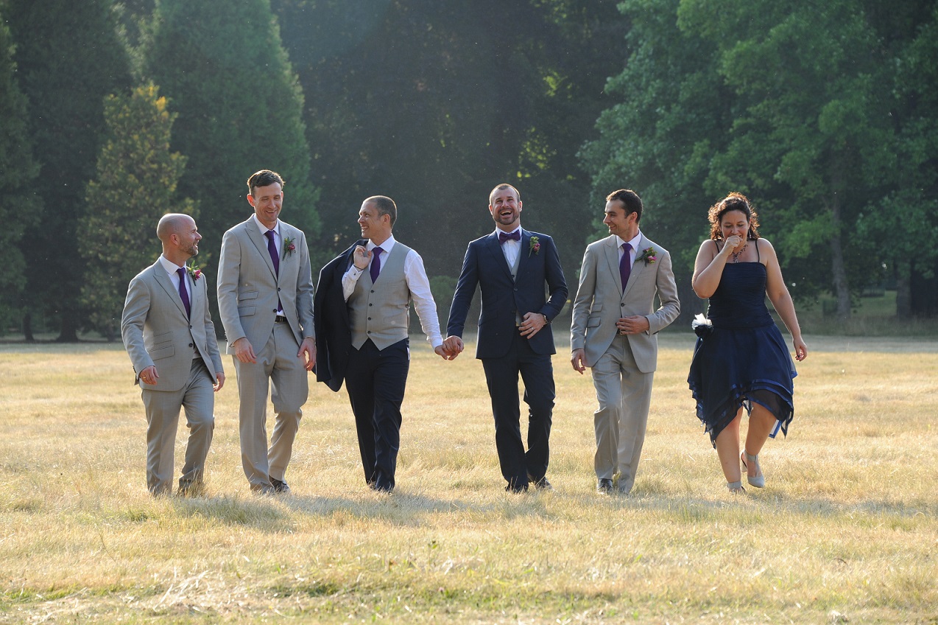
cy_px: 312
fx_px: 3906
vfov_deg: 9.1
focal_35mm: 150
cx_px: 469
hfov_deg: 13.7
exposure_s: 1/250
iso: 400
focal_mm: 150
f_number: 8
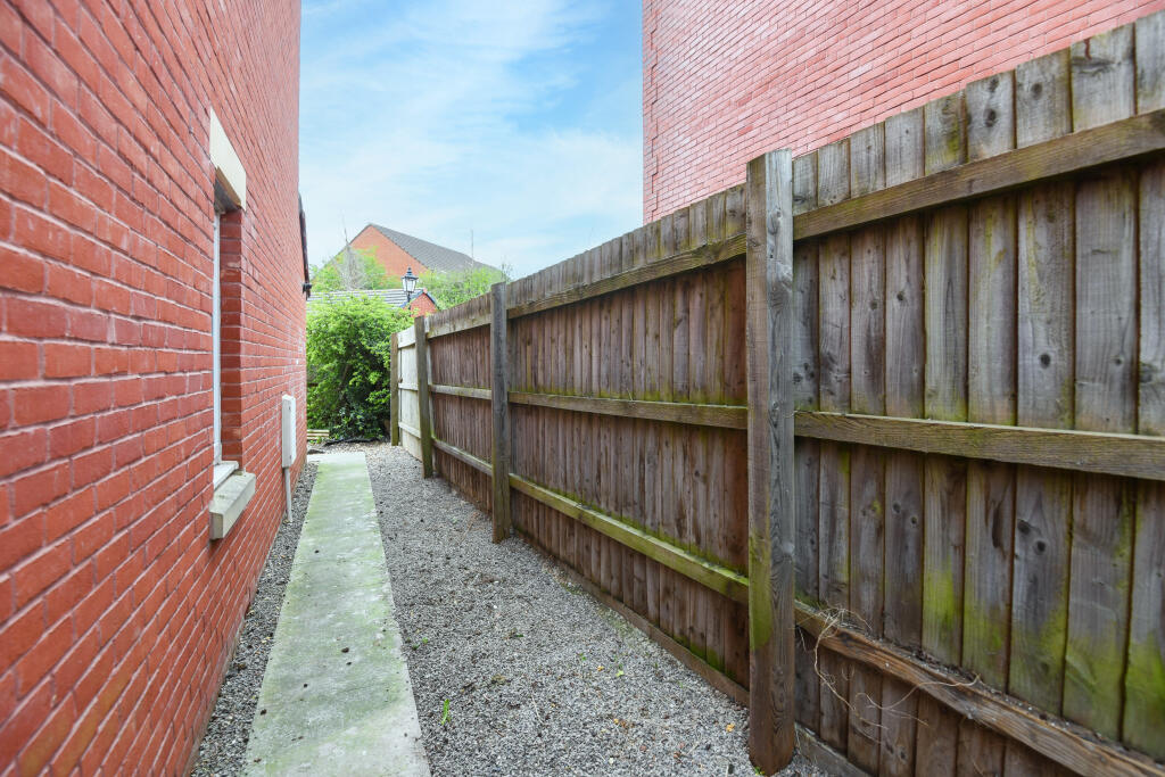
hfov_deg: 96.7
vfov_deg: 73.8
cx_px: 582
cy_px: 388
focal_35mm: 16
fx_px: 518
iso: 500
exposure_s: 1/200
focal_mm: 16
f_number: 6.3
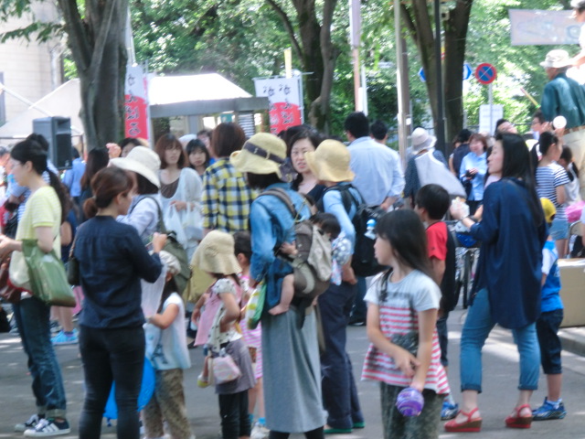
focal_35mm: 180
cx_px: 292
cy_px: 220
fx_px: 3042
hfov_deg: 11.0
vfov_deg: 8.2
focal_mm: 31.9
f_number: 5.7
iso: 320
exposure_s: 1/100
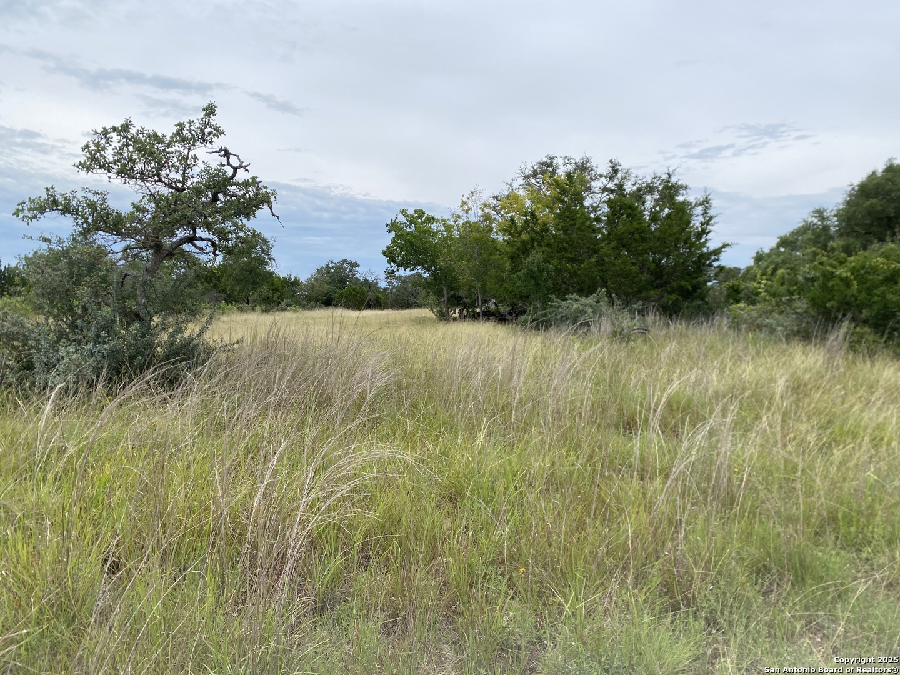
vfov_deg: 53.1
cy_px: 338
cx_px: 450
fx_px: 676
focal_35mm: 26
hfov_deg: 67.3
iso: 32
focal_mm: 4.25
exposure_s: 1/4444
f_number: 1.8
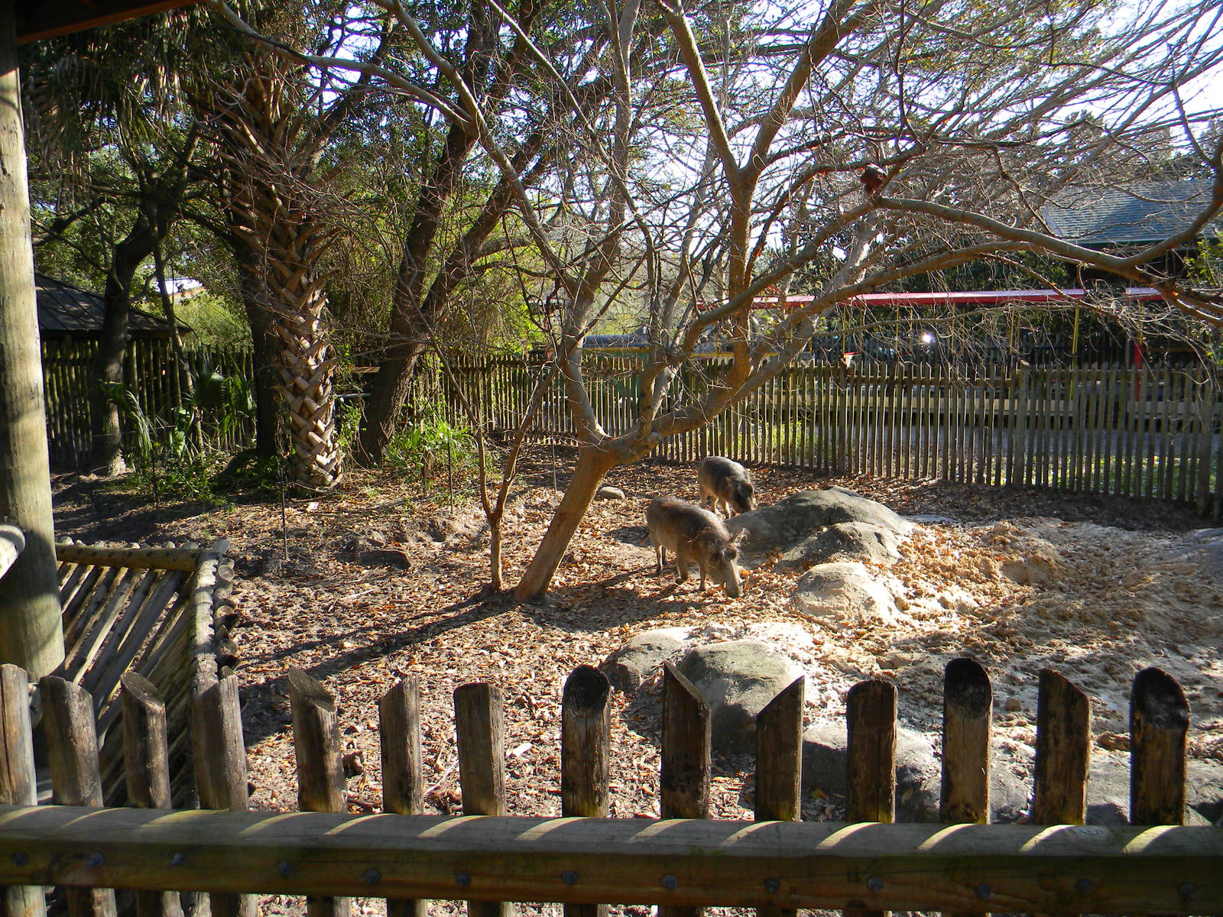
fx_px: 989
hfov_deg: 63.4
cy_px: 458
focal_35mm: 28
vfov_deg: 49.7
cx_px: 612
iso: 80
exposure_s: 1/147
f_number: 3.5
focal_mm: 5
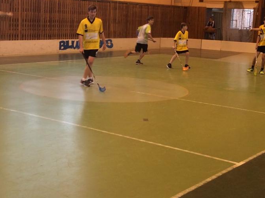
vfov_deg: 22.8
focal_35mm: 64
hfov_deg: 30.3
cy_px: 66
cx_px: 138
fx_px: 489
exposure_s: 1/50
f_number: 2.4
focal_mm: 3.3
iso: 40
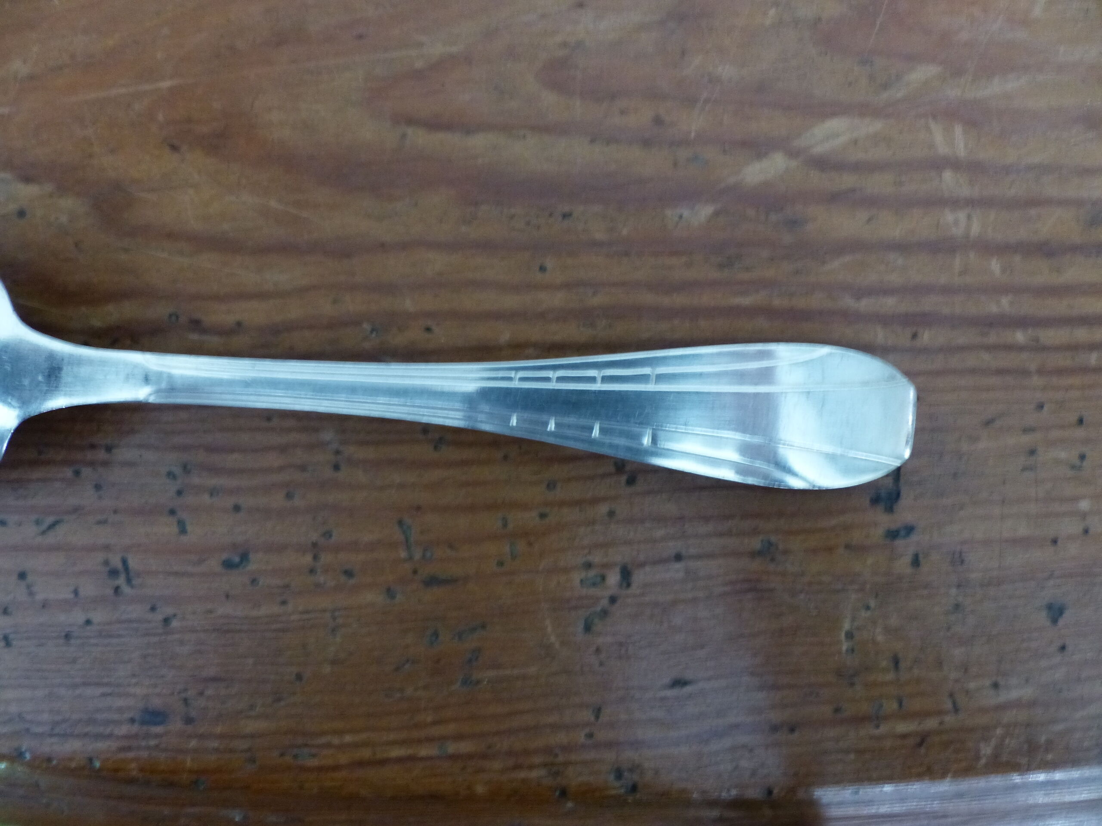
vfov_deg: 54.9
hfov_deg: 69.4
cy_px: 413
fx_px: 796
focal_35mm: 25
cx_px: 551
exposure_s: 1/8
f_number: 2.8
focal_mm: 4.5
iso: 400
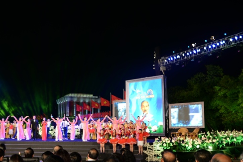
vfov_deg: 29.2
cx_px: 65
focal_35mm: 46
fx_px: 311
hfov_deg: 41.6
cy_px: 95
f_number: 4
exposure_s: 1/10
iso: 100
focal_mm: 30
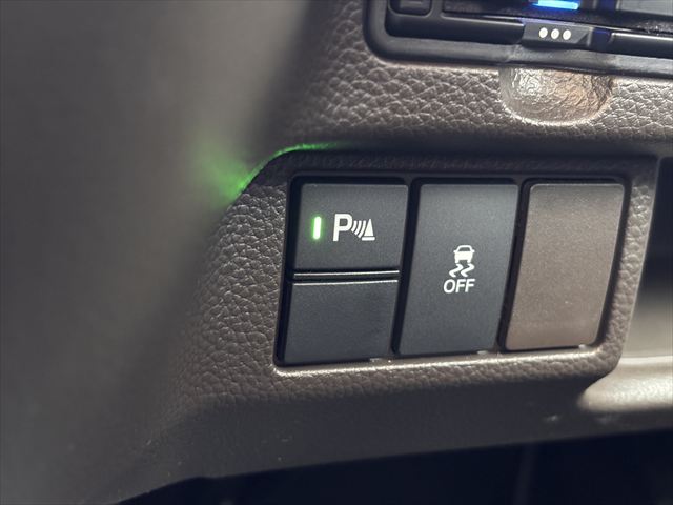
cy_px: 252
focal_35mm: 52
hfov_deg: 36.8
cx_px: 336
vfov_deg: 28.0
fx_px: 1011
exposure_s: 1/18
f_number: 1.6
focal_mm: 5.96
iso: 400
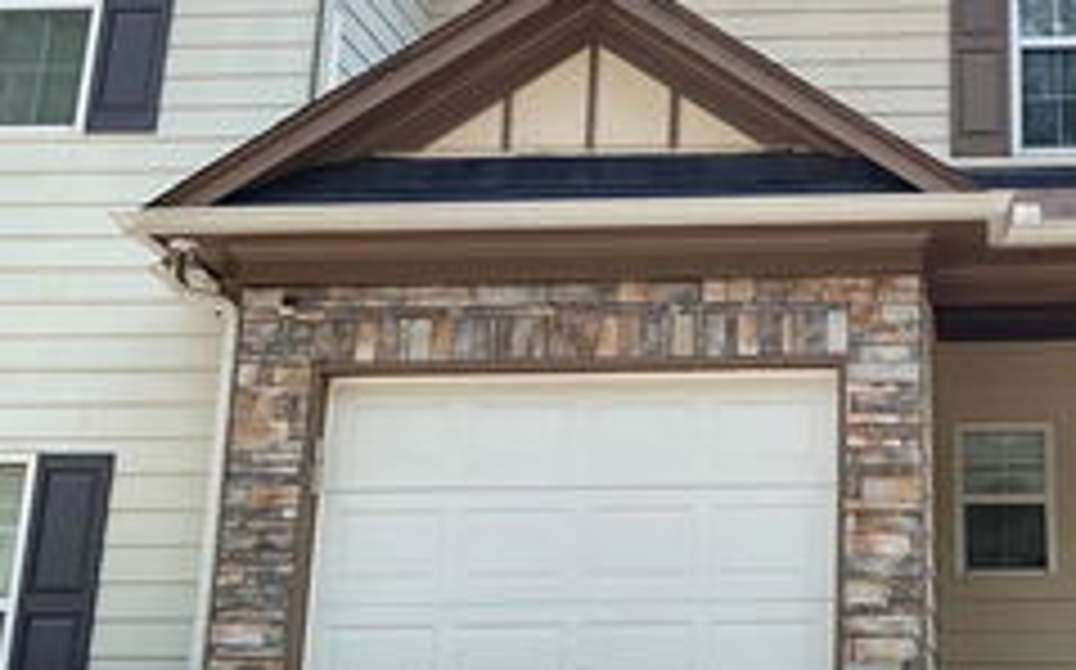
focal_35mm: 55
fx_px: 1612
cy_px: 301
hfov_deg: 35.2
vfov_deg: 23.5
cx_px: 925
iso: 16
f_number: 1.8
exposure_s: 1/1098
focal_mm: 3
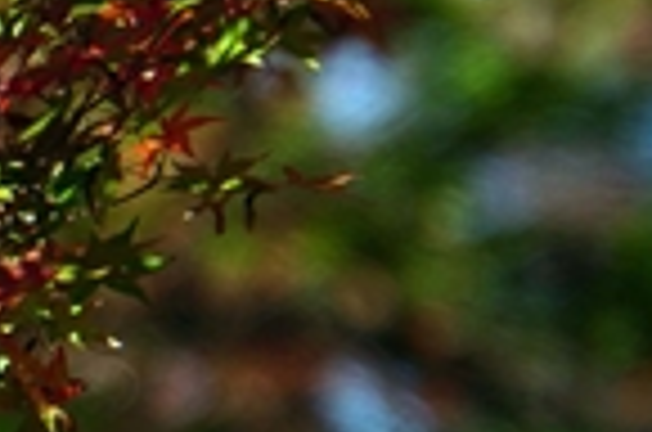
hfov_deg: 1.2
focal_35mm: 1660
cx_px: -953
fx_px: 29998
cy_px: 272
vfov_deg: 0.8
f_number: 6.3
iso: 100
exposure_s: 1/250
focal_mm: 200
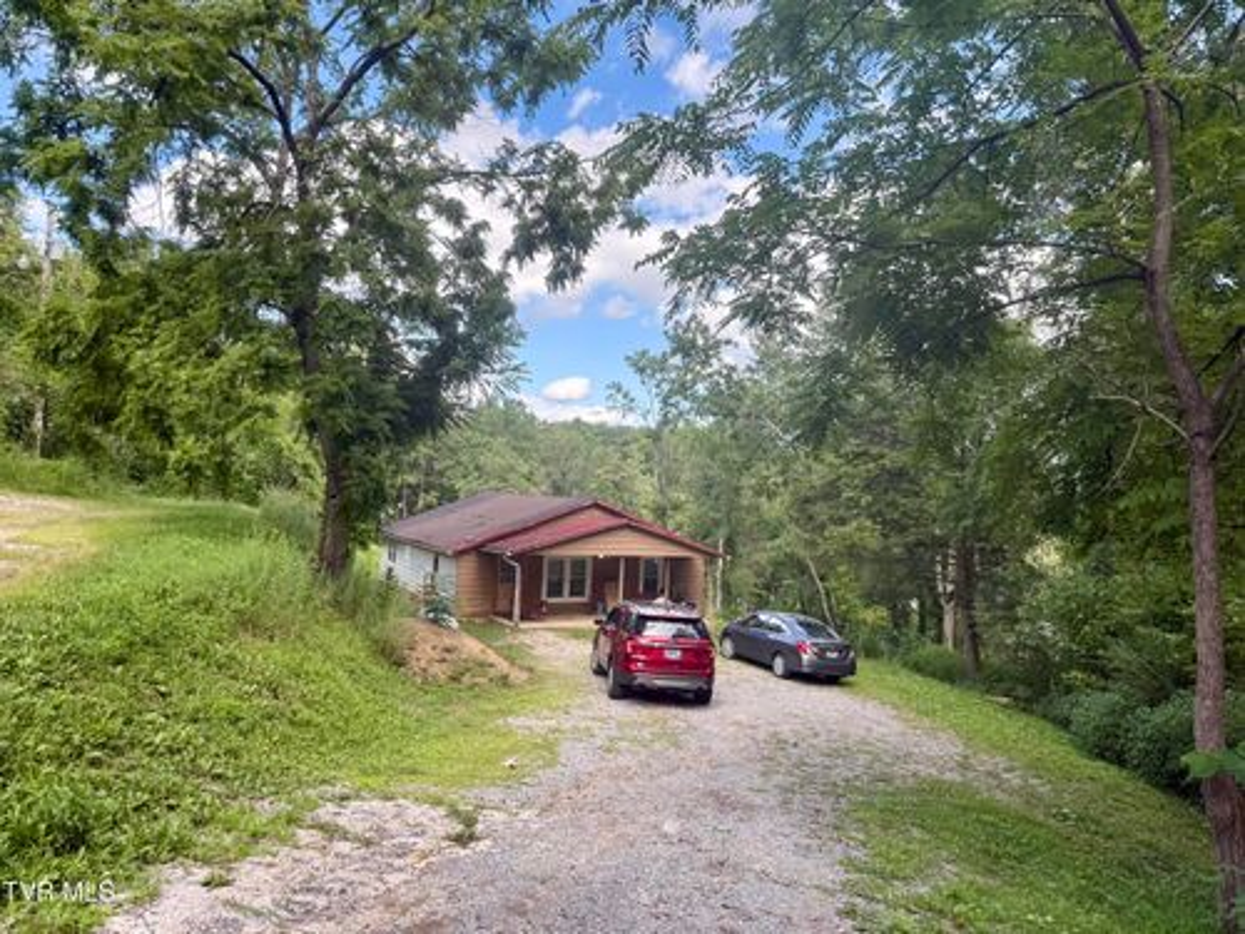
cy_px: 467
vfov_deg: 56.8
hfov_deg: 71.6
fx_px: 863
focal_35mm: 24
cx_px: 622
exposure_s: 1/796
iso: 80
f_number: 1.78
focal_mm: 6.76
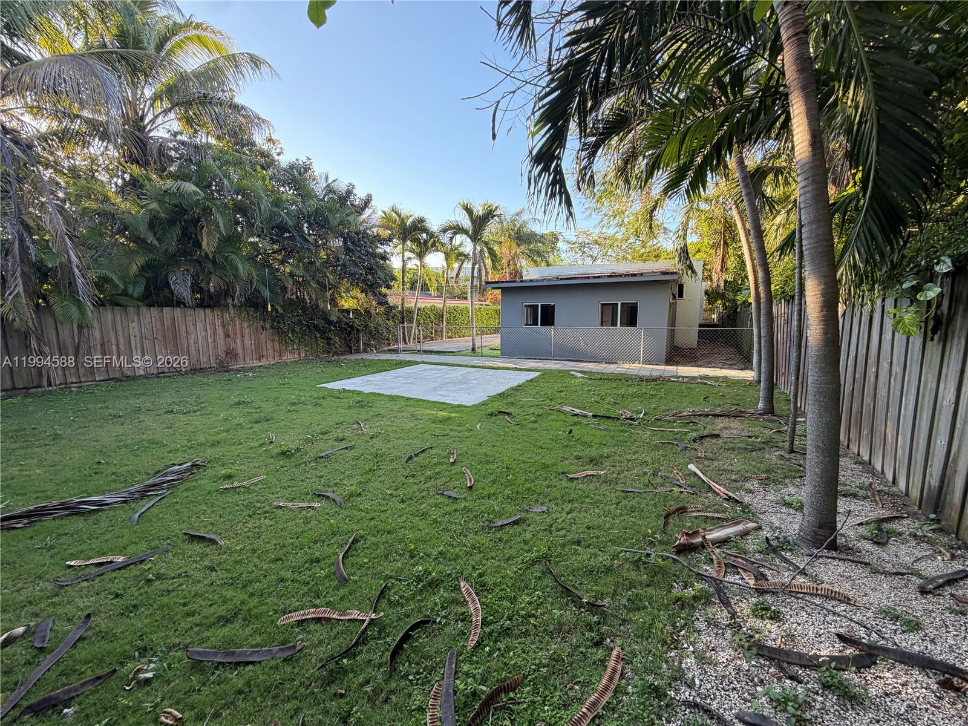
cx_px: 484
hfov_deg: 102.1
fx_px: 391
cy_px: 363
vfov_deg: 85.7
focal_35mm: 14
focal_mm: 2.22
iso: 50
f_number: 2.2
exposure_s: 1/129
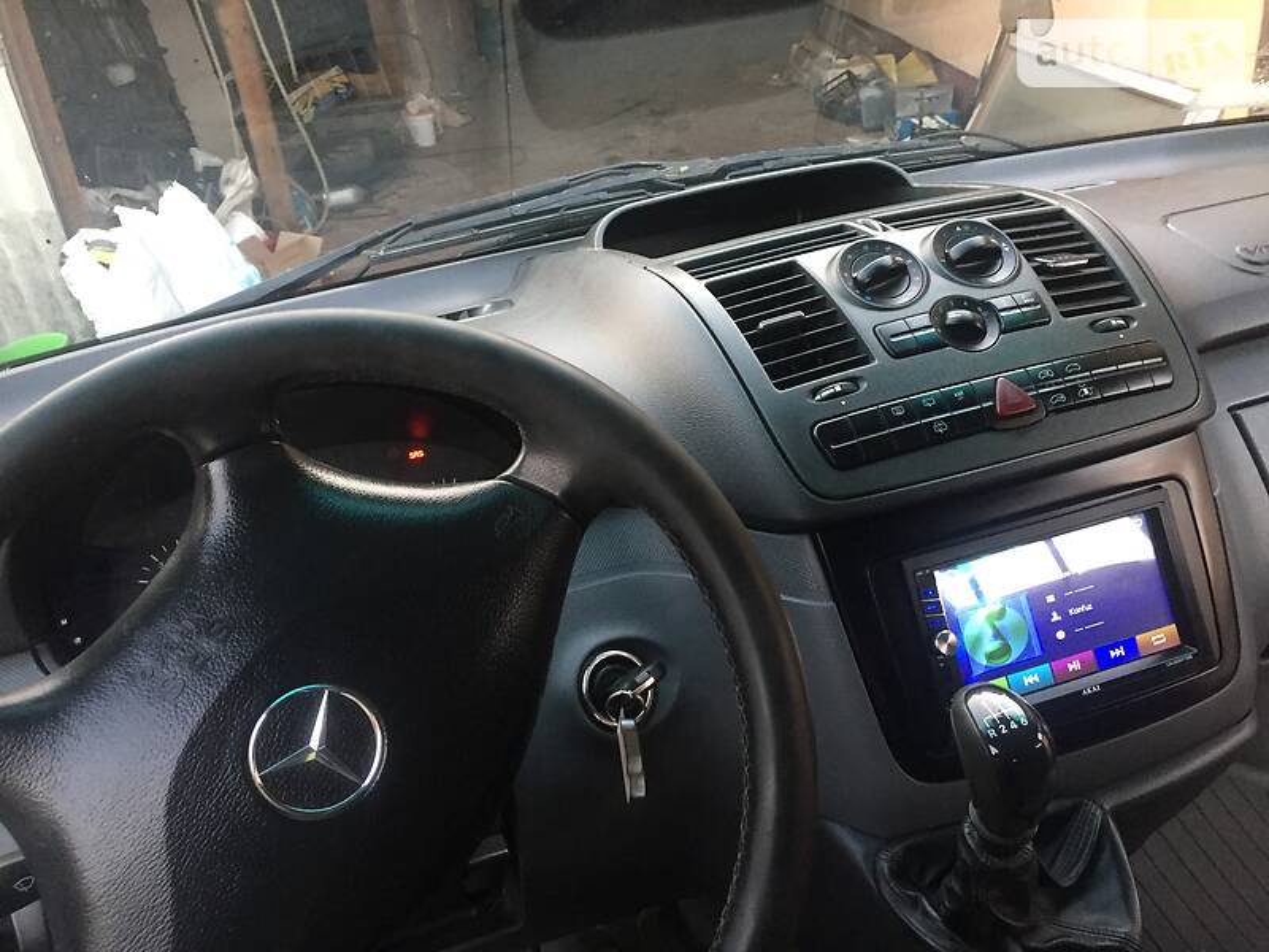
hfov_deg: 61.7
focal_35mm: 29
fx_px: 1063
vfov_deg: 48.2
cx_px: 634
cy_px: 476
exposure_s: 1/20
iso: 250
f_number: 2.2
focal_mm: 4.2
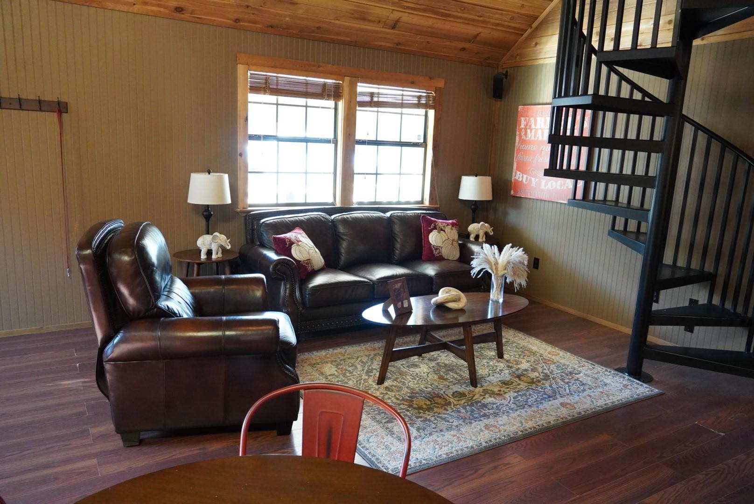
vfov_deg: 48.0
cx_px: 377
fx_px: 566
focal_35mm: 27
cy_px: 252
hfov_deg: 67.3
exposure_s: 1/60
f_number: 4.5
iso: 4000
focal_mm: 18
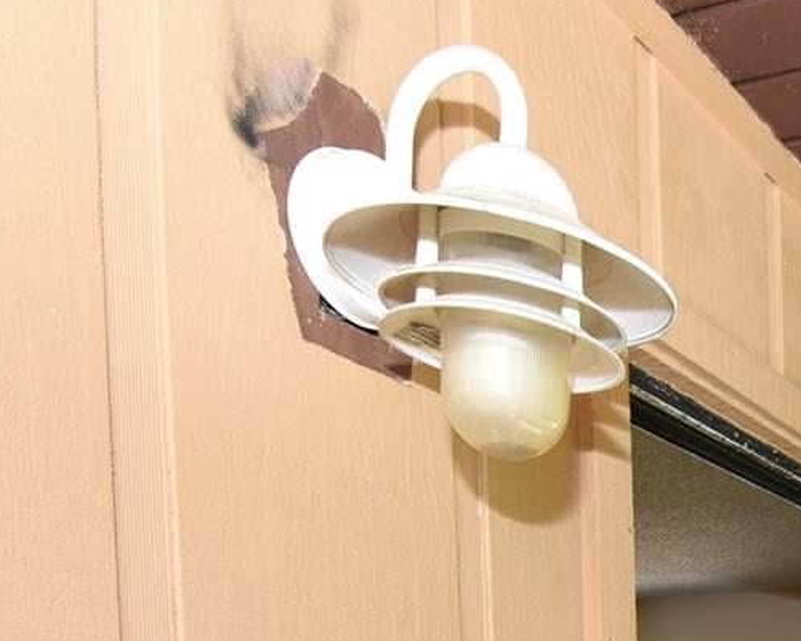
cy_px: 822
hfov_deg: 33.4
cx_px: 963
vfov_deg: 28.0
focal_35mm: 45
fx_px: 1067
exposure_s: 1/60
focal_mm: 10
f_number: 4
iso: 100
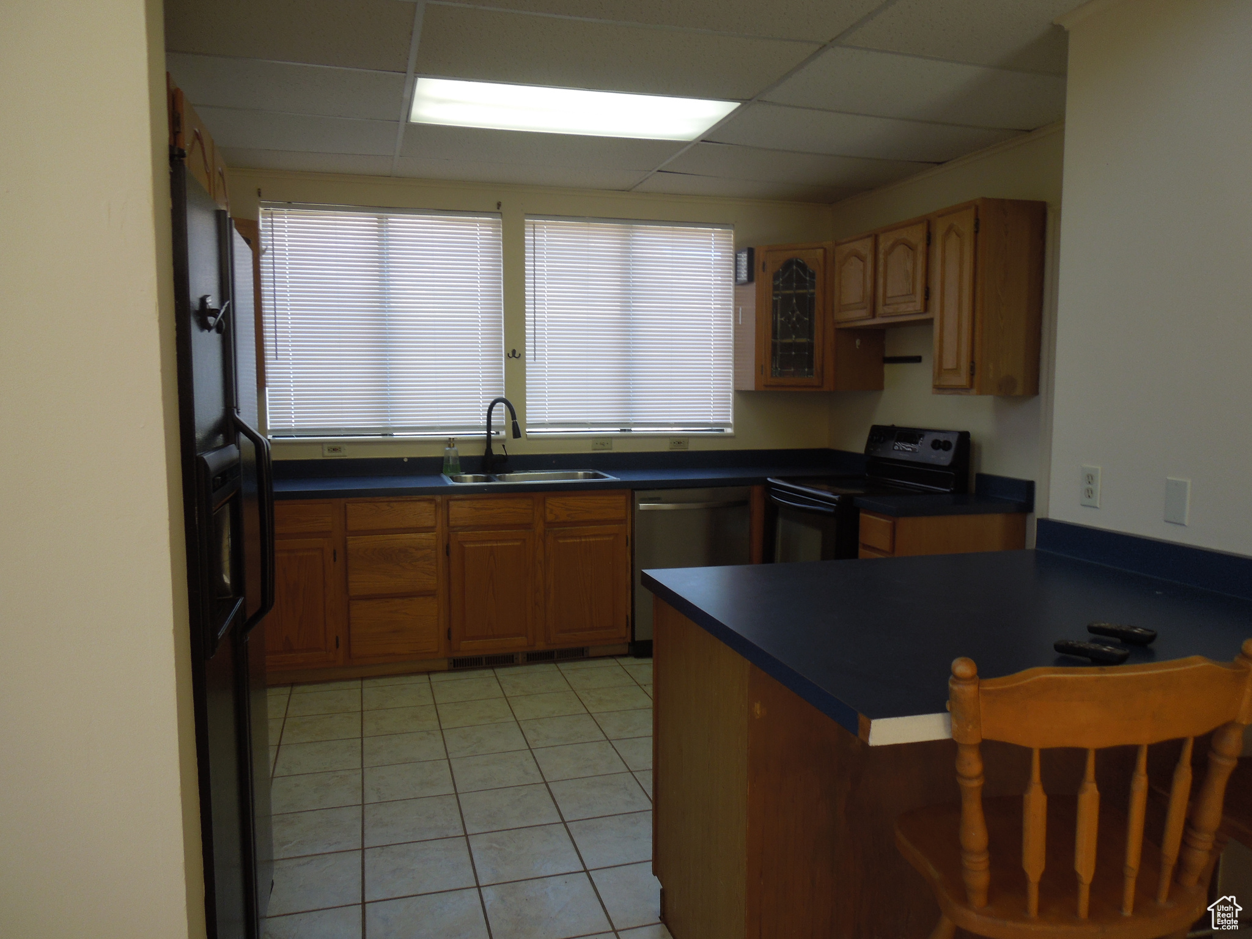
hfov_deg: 69.4
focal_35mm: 25
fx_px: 904
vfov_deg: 54.9
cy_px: 470
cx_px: 626
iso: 100
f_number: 3.3
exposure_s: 1/50
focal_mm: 4.5
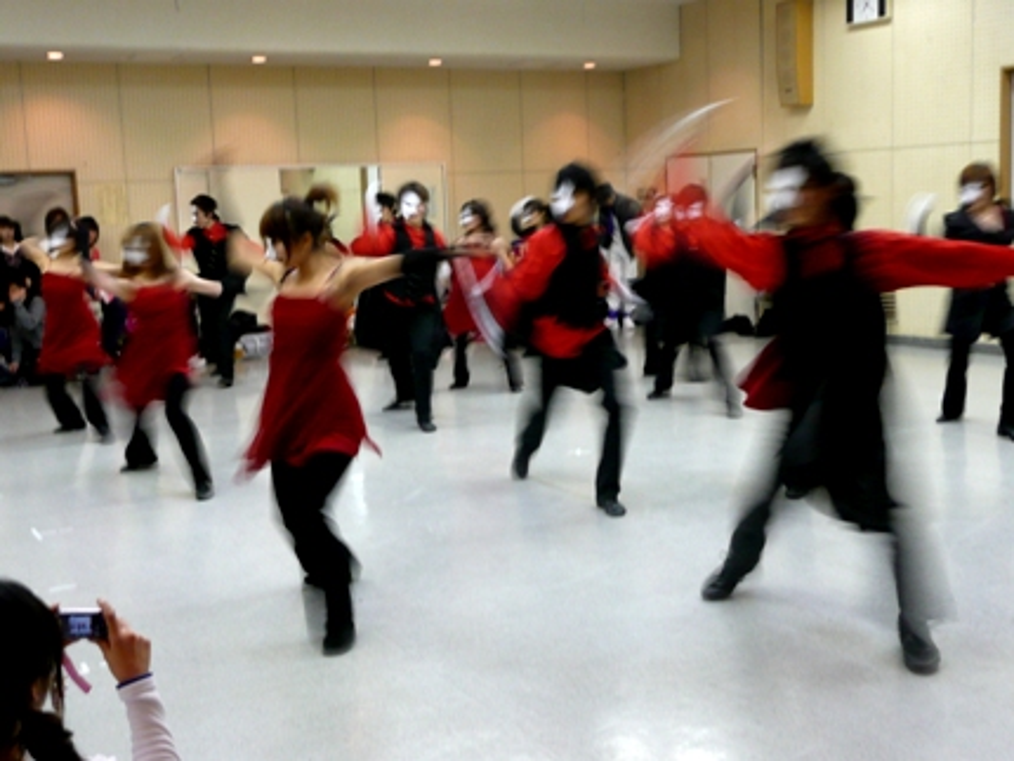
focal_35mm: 43
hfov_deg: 43.8
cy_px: 380
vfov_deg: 33.6
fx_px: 1260
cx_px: 507
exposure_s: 1/8
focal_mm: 7
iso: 200
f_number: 4
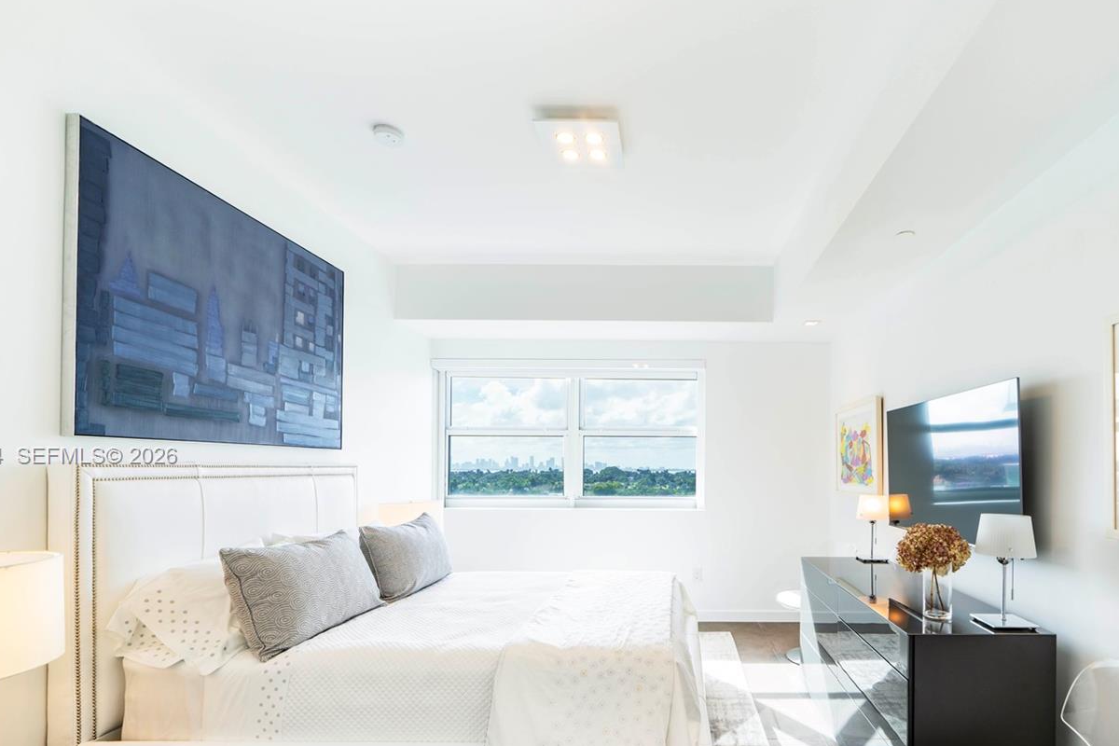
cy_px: 457
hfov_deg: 96.2
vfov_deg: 72.7
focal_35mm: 16
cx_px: 632
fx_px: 497
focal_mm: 12
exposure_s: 1/750
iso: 125
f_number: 6.7
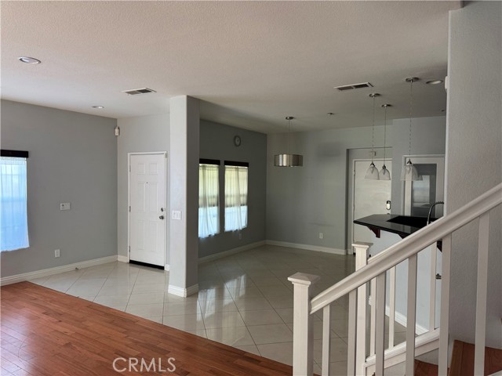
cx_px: 251
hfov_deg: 71.6
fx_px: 348
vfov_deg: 56.8
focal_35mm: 24
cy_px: 188
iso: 200
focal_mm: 6.76
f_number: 1.78
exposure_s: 1/65
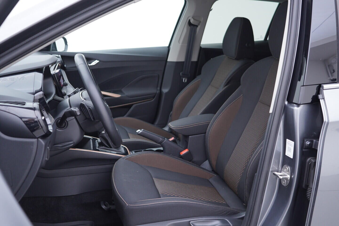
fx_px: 339
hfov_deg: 53.1
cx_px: 170
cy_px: 113
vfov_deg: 36.9
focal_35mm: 36
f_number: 2.8
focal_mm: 24
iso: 200
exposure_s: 1/40
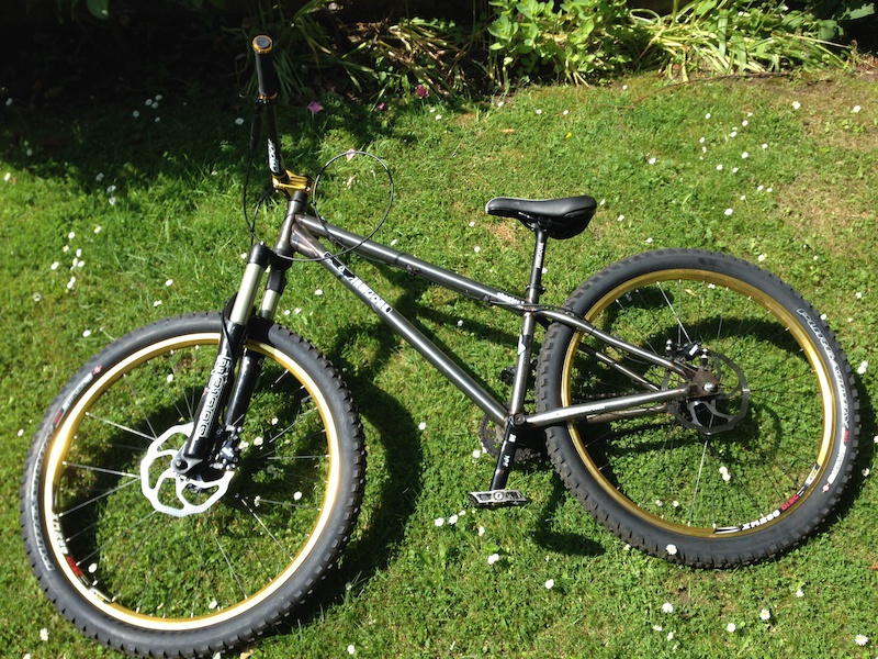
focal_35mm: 33
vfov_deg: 42.9
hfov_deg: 55.4
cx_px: 439
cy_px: 330
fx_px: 837
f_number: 2.4
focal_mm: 4.12
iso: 50
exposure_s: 1/723
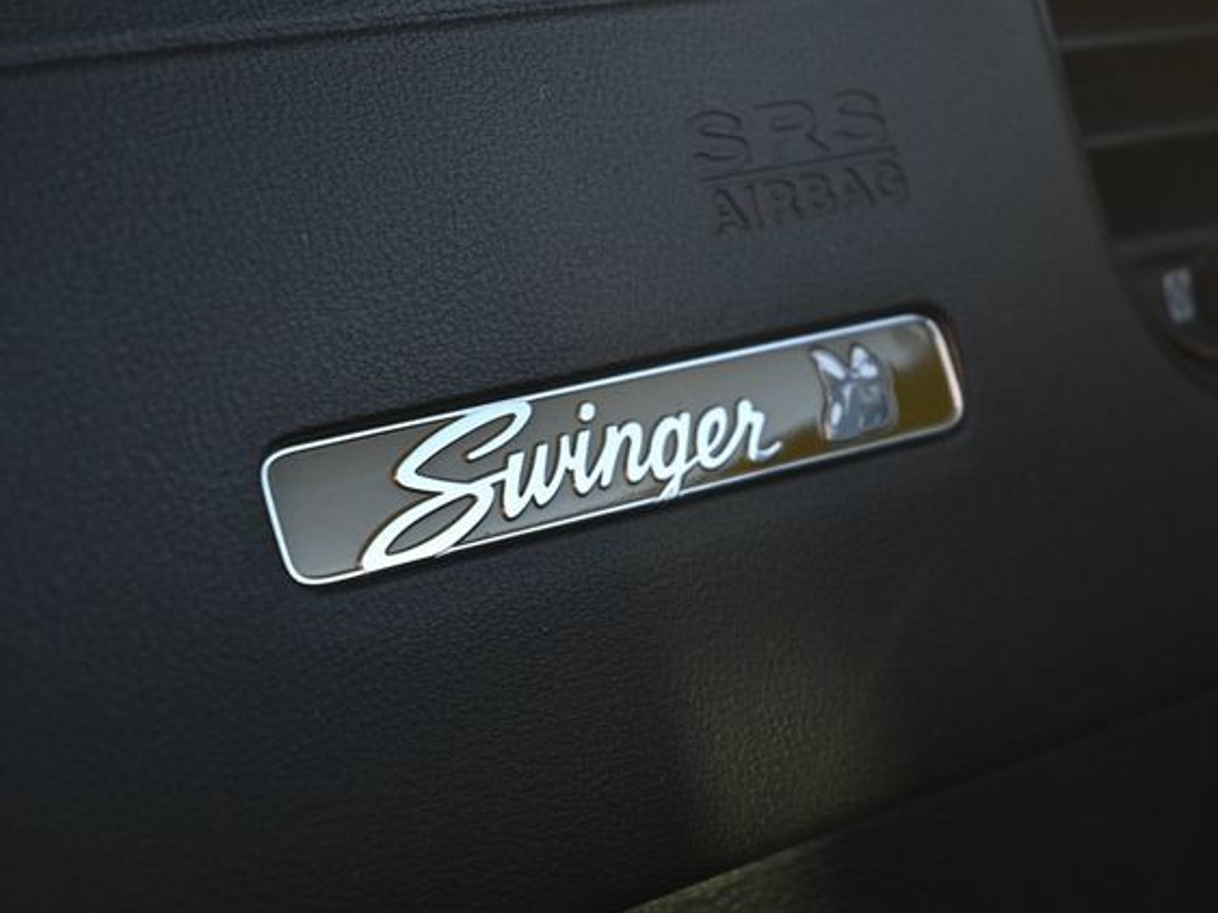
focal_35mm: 82
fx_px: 2885
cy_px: 459
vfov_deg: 18.0
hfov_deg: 23.8
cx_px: 658
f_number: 6.3
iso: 640
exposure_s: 1/125
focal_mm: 50
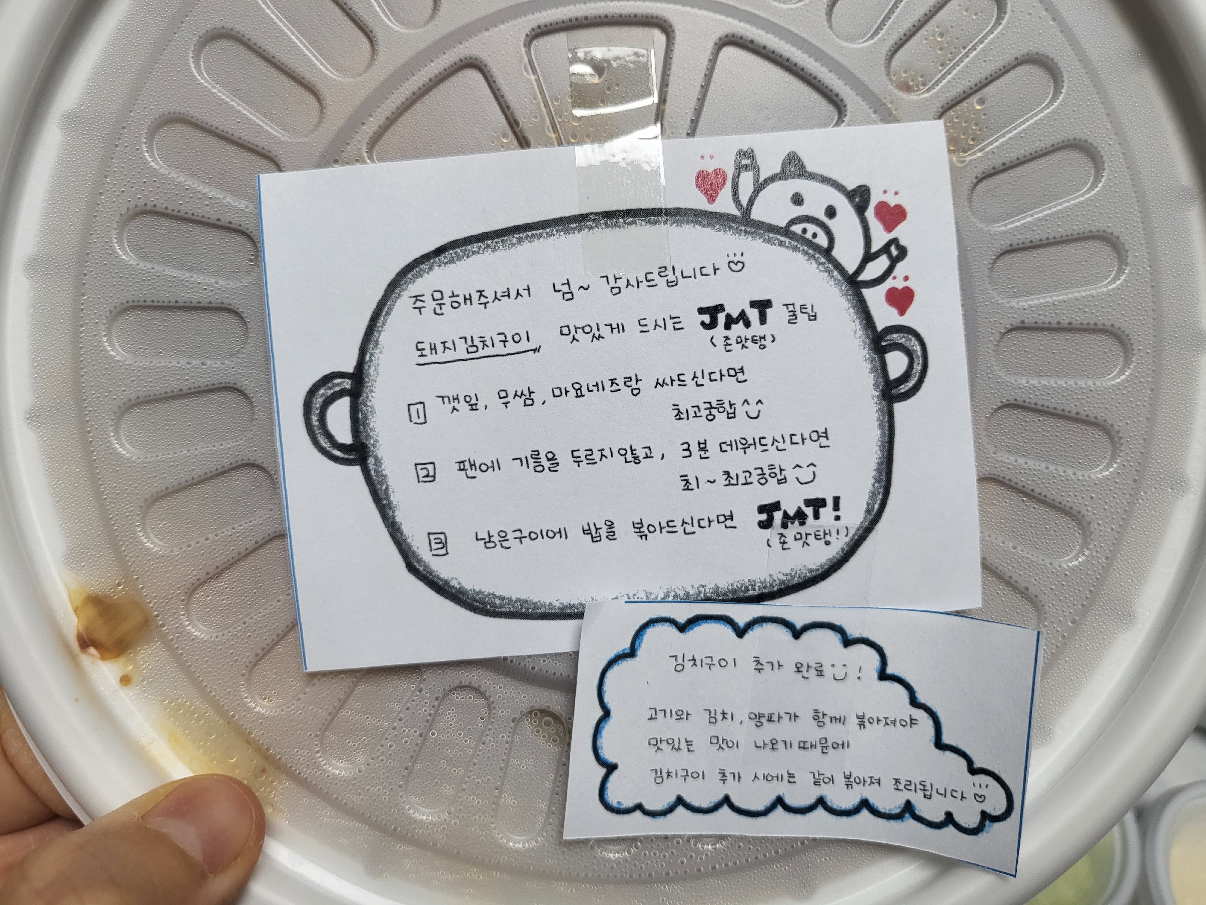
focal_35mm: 26
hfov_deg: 67.3
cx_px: 603
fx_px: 906
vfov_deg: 53.1
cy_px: 452
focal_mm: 4.25
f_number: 1.8
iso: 100
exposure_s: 1/120
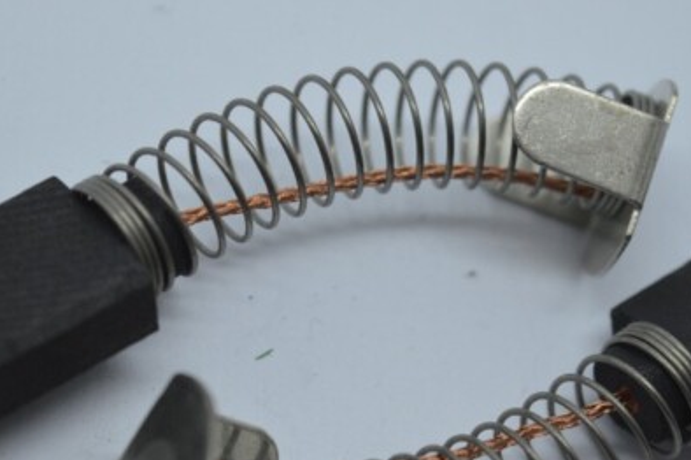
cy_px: 319
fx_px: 2894
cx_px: 377
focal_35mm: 151
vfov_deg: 9.1
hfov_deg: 13.6
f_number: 5.6
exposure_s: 1/125
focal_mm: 55
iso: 400
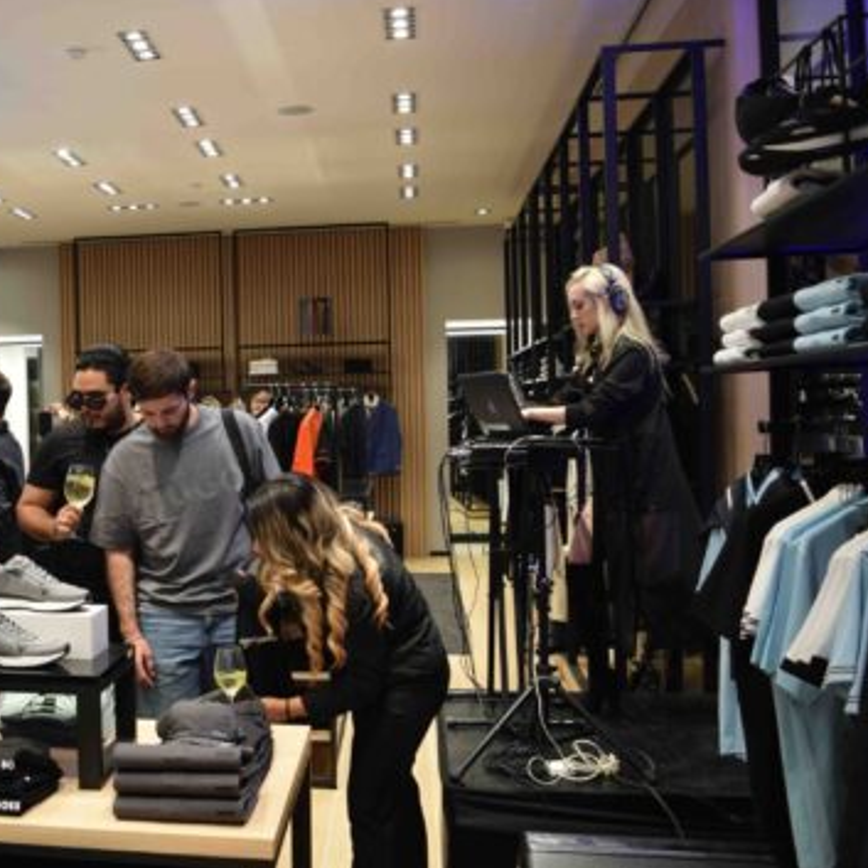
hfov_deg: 40.7
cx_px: 150
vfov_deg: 42.8
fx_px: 1106
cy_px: 433
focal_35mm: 39
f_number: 4.5
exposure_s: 1/80
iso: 400
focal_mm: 18
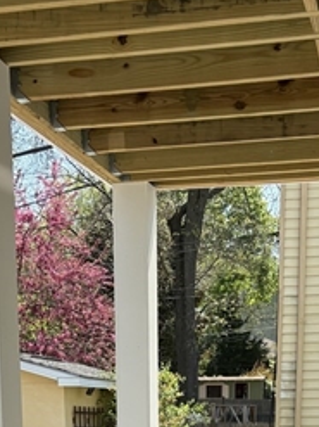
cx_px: 178
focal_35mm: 81
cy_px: 609
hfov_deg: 18.2
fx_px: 996
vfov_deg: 21.1
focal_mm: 5.96
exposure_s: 1/1393
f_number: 1.6
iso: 50
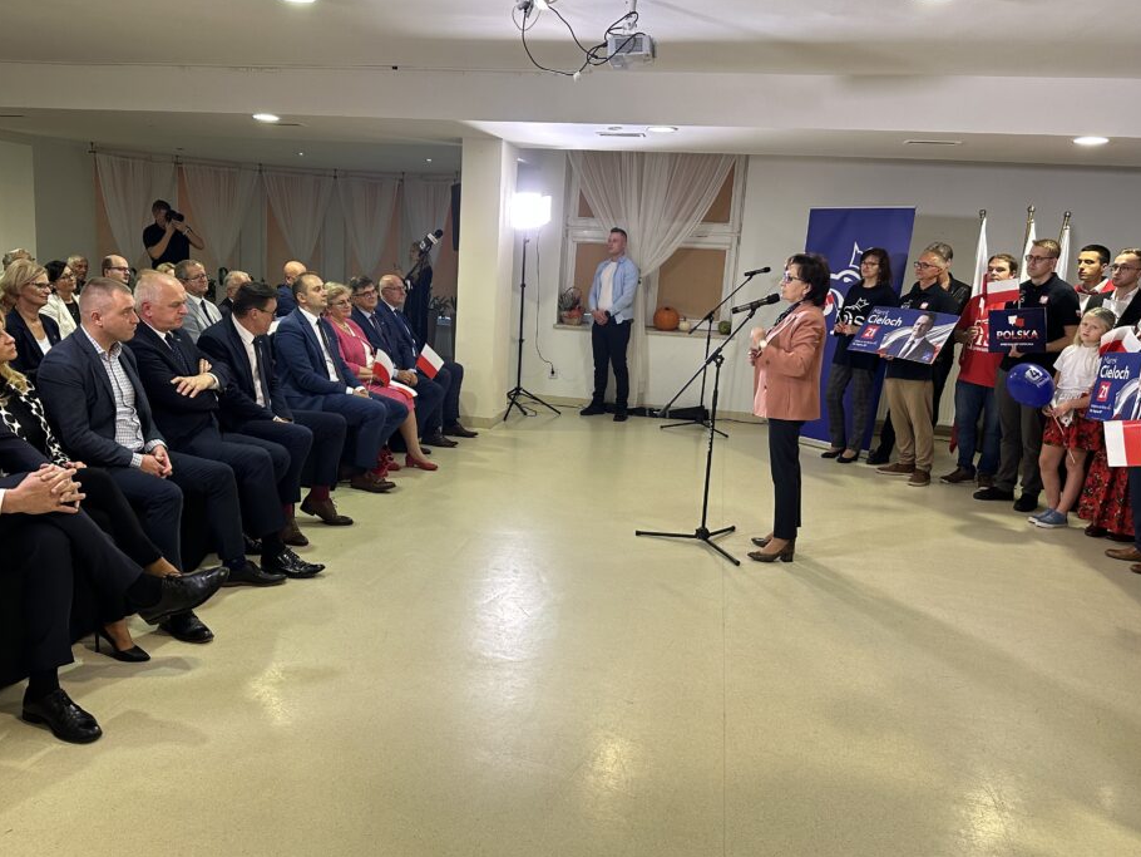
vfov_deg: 51.4
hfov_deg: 65.2
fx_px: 890
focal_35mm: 27
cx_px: 533
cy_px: 418
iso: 200
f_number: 1.78
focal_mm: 6.86
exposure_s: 1/50
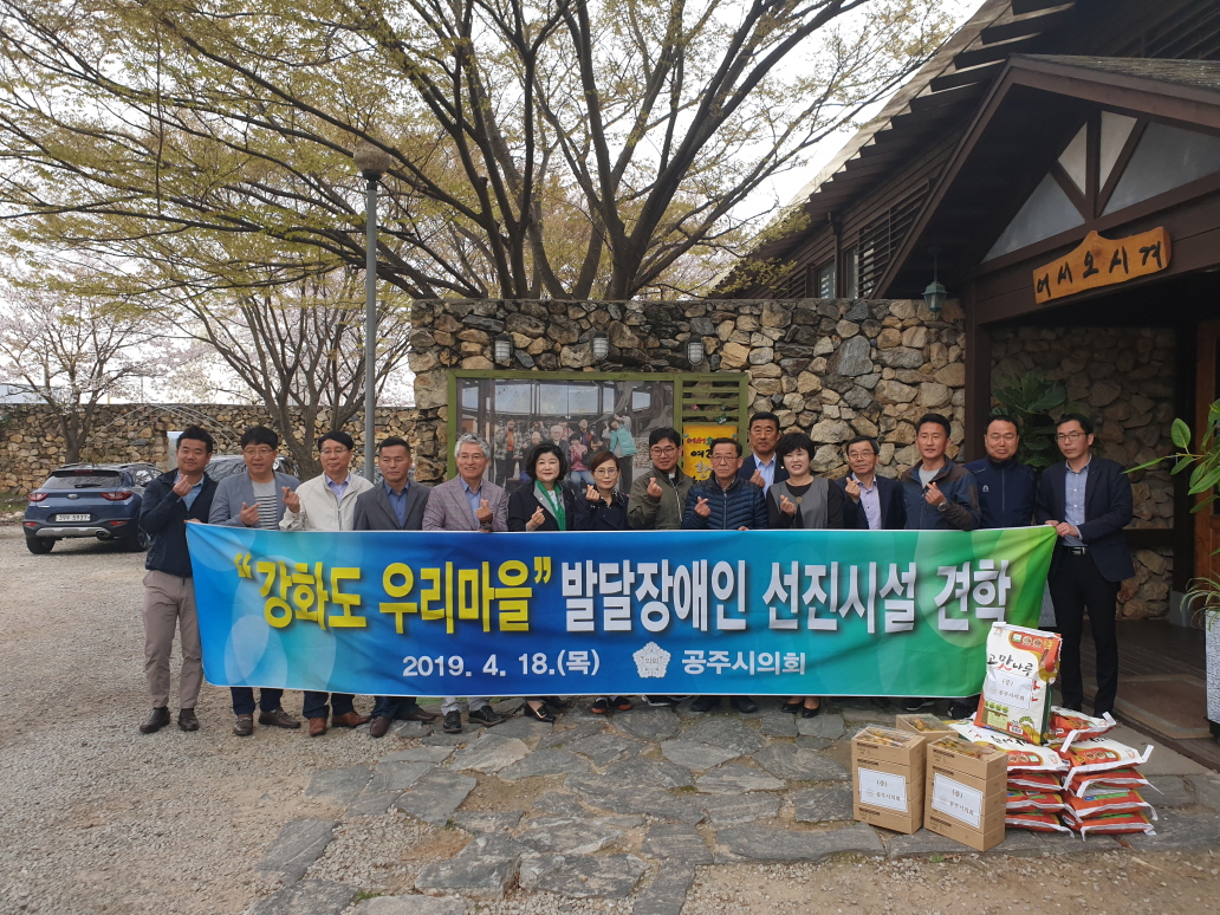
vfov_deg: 53.1
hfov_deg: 67.3
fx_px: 916
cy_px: 458
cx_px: 610
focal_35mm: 26
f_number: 2.4
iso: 64
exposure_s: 1/120
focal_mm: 4.3
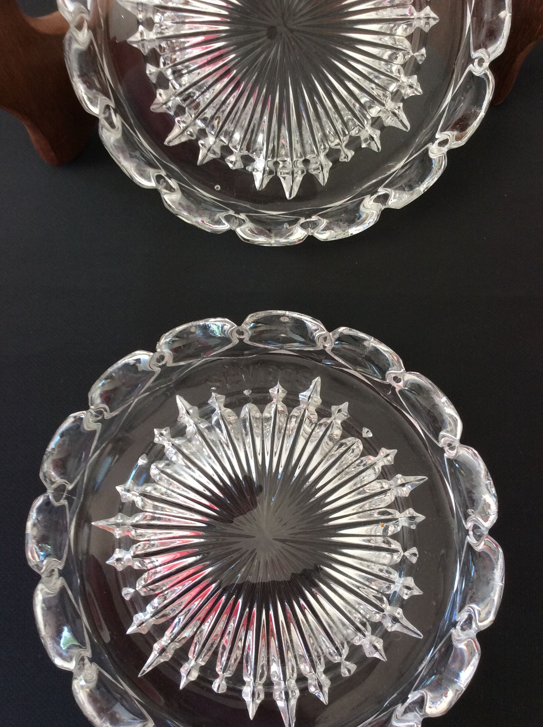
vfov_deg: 56.9
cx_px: 272
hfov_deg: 44.1
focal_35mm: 32
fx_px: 671
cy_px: 364
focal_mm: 3.3
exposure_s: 1/25
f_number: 2.4
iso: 64
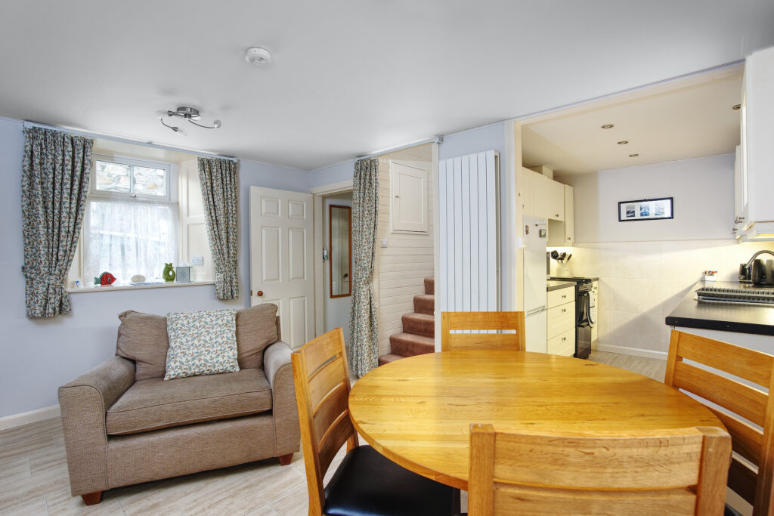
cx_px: 387
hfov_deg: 93.3
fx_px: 366
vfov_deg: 70.5
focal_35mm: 17
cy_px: 258
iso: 100
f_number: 5.6
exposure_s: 1/6
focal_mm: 17
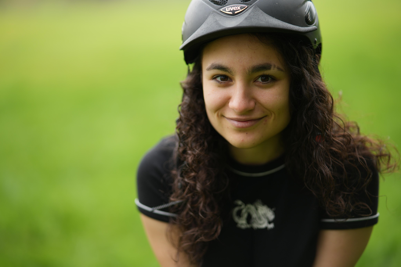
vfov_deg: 16.1
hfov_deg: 23.9
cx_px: 200
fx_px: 947
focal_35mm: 85
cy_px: 134
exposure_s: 1/1000
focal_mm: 85
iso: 100
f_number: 1.4
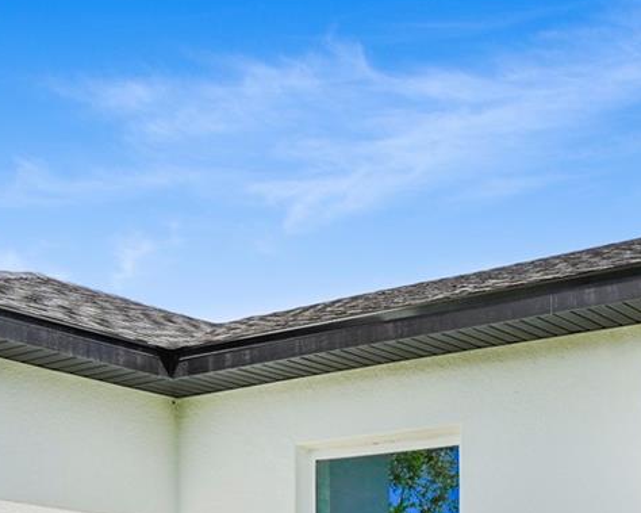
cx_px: 676
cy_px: 658
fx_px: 1081
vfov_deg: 23.7
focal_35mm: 57
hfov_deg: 30.2
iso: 100
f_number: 6.3
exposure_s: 1/320
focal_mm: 12
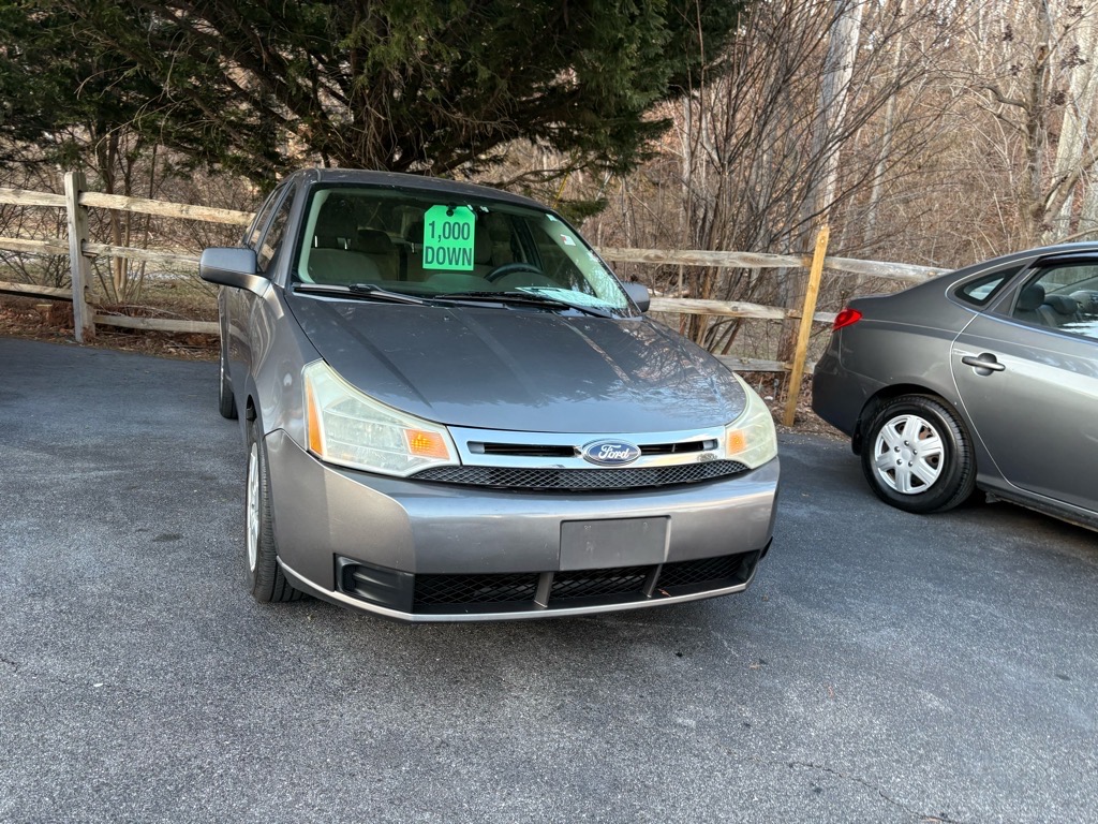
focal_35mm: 26
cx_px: 549
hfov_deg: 67.3
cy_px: 412
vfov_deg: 53.1
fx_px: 825
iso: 100
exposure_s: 1/121
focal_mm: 5.96
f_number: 1.6
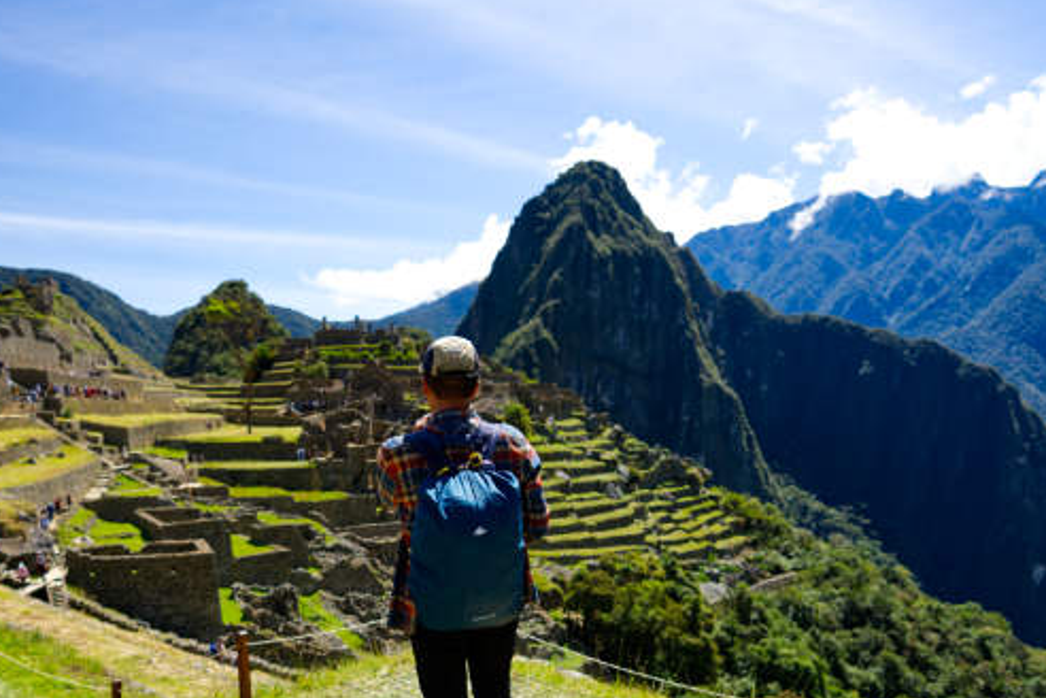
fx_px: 755
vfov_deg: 47.7
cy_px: 525
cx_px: 495
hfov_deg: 69.3
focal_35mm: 26
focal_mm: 16
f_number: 2.8
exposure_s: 1/1000
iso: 160
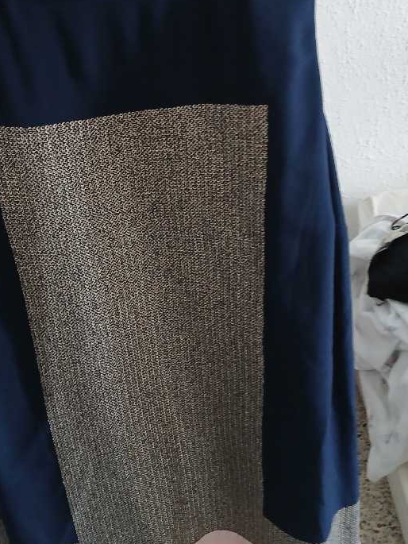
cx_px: 164
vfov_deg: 45.5
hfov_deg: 35.0
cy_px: 214
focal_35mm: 41
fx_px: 644
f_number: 1.8
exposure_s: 1/25.1
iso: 400
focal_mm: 3.98
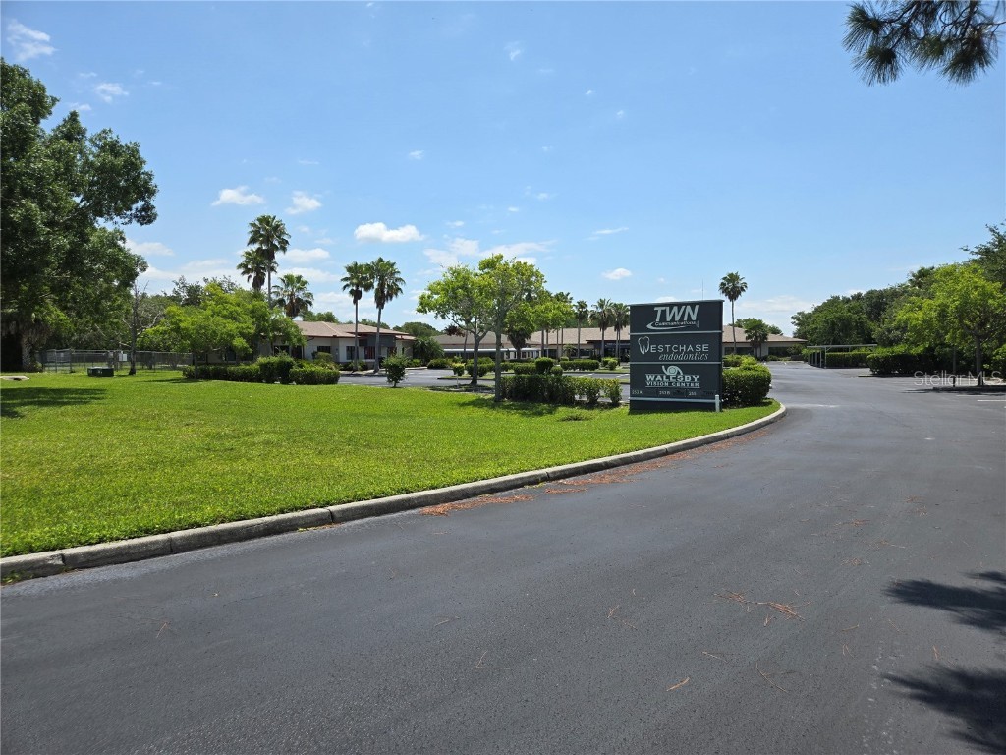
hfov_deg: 73.9
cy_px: 378
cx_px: 503
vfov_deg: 58.9
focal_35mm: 23
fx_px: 668
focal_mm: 5.4
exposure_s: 1/2365
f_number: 1.8
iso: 25
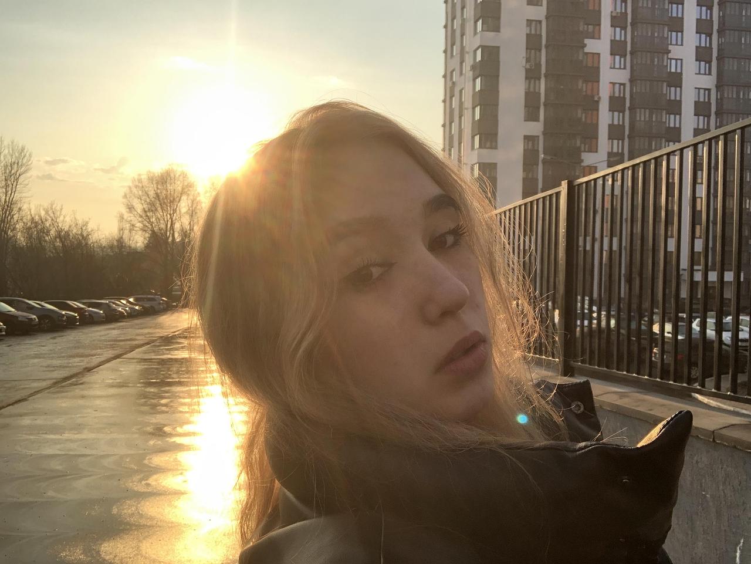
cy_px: 282
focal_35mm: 32
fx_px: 695
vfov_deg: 44.2
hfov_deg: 56.8
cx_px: 376
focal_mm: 2.87
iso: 20
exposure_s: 1/285
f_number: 2.2
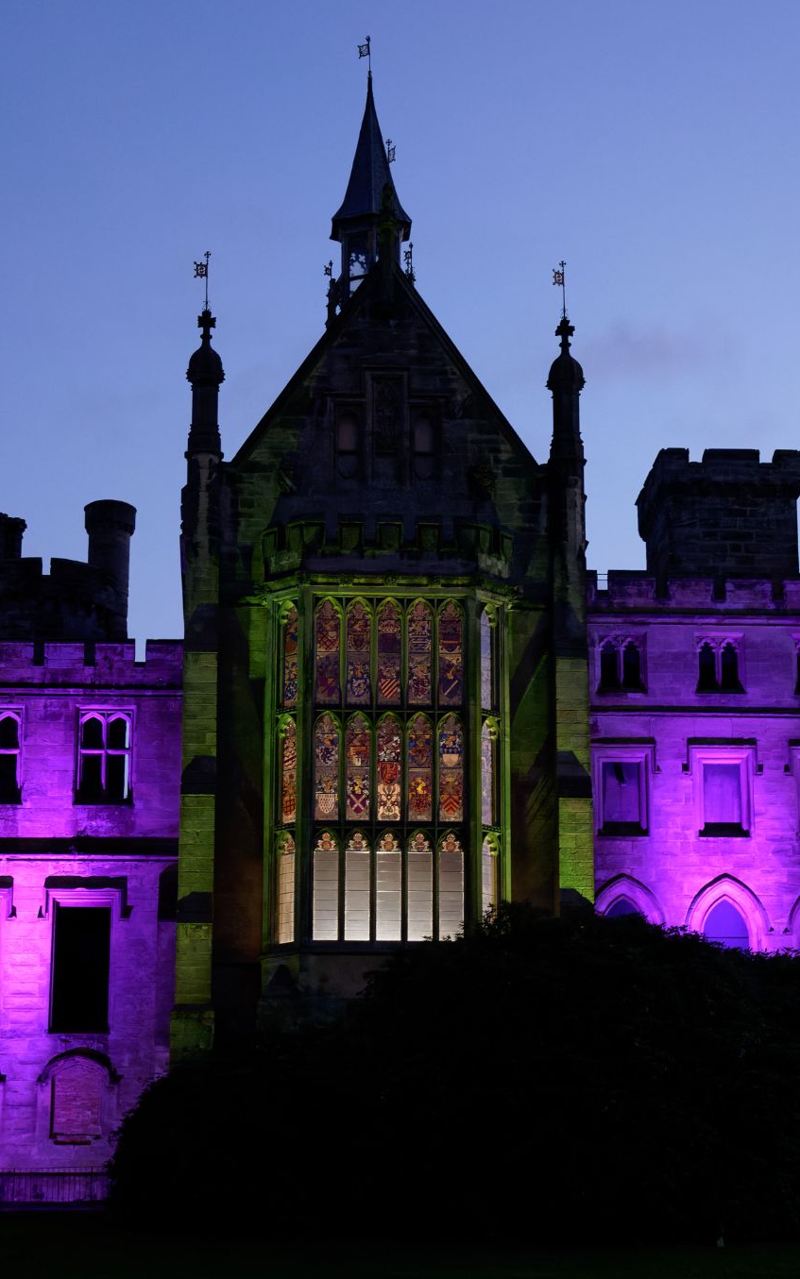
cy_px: 636
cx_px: 457
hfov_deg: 16.9
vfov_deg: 26.8
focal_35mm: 77
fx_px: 2686
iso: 12800
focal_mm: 50
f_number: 4
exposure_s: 1/50
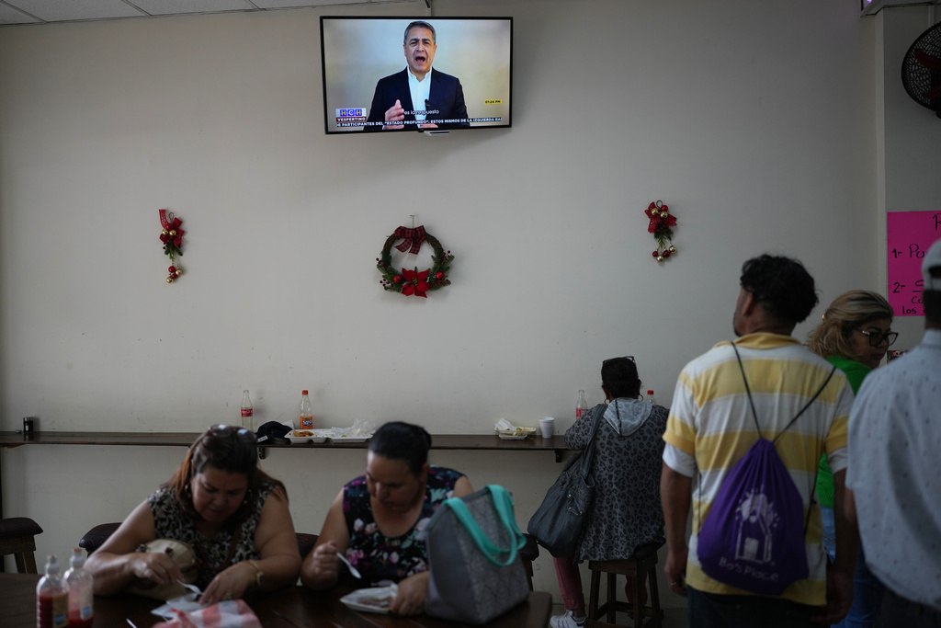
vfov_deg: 37.9
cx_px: 470
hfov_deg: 54.4
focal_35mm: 35
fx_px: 915
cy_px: 314
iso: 320
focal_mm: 35
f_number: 1.4
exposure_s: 1/500
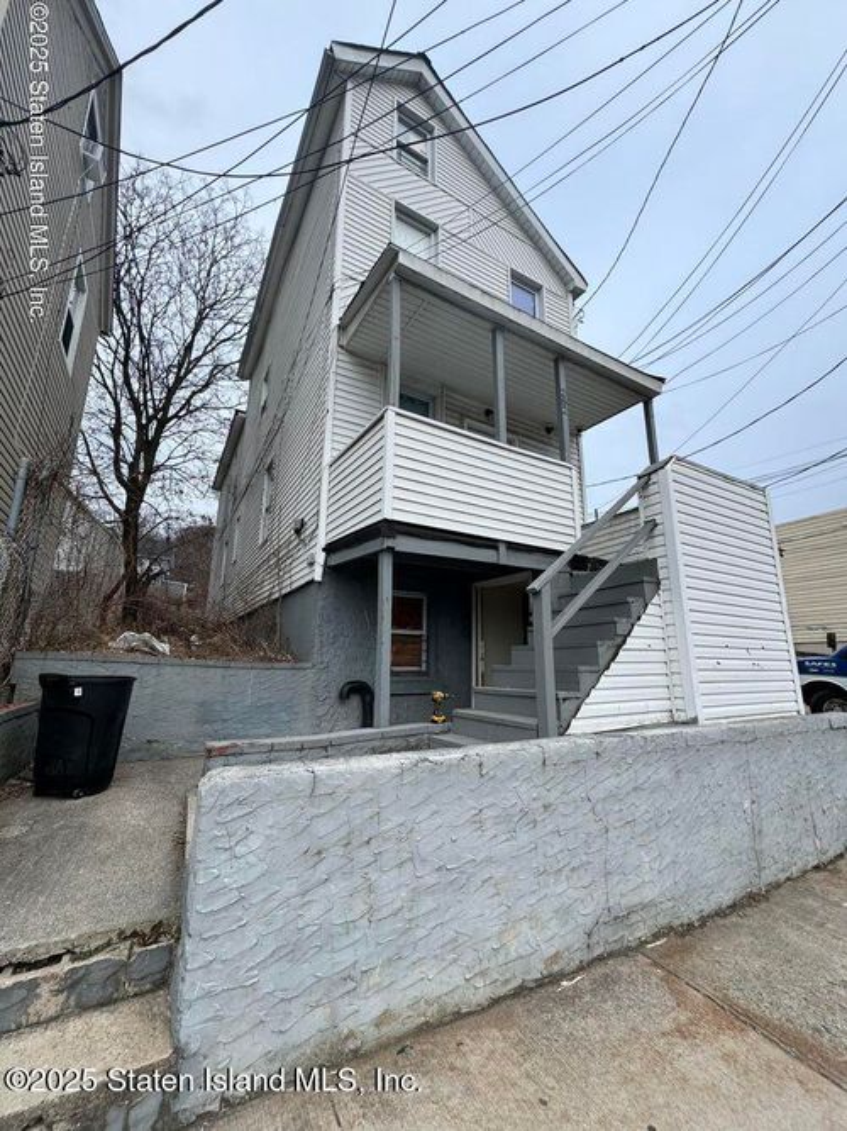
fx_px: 457
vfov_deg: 102.1
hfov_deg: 85.7
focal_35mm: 14
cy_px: 566
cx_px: 424
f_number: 2.2
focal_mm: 2.22
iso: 40
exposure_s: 1/435
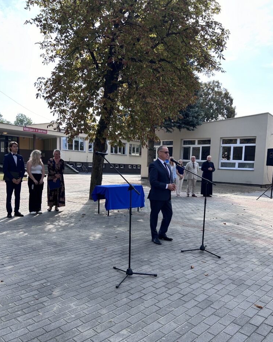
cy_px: 188
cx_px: 138
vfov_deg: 62.1
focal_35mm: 28
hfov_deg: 51.5
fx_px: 283
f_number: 1.5
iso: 50
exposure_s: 1/1000
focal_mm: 5.7
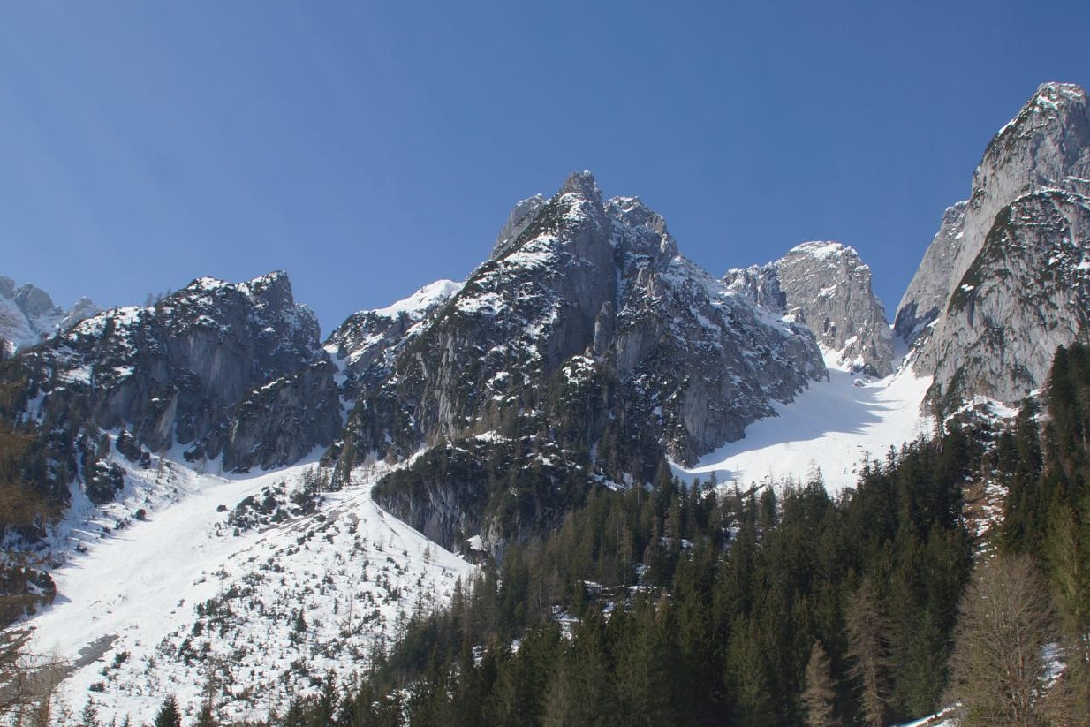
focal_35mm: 42
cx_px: 534
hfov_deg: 46.4
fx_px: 1272
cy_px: 484
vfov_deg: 31.7
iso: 100
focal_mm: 18
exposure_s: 1/400
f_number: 8
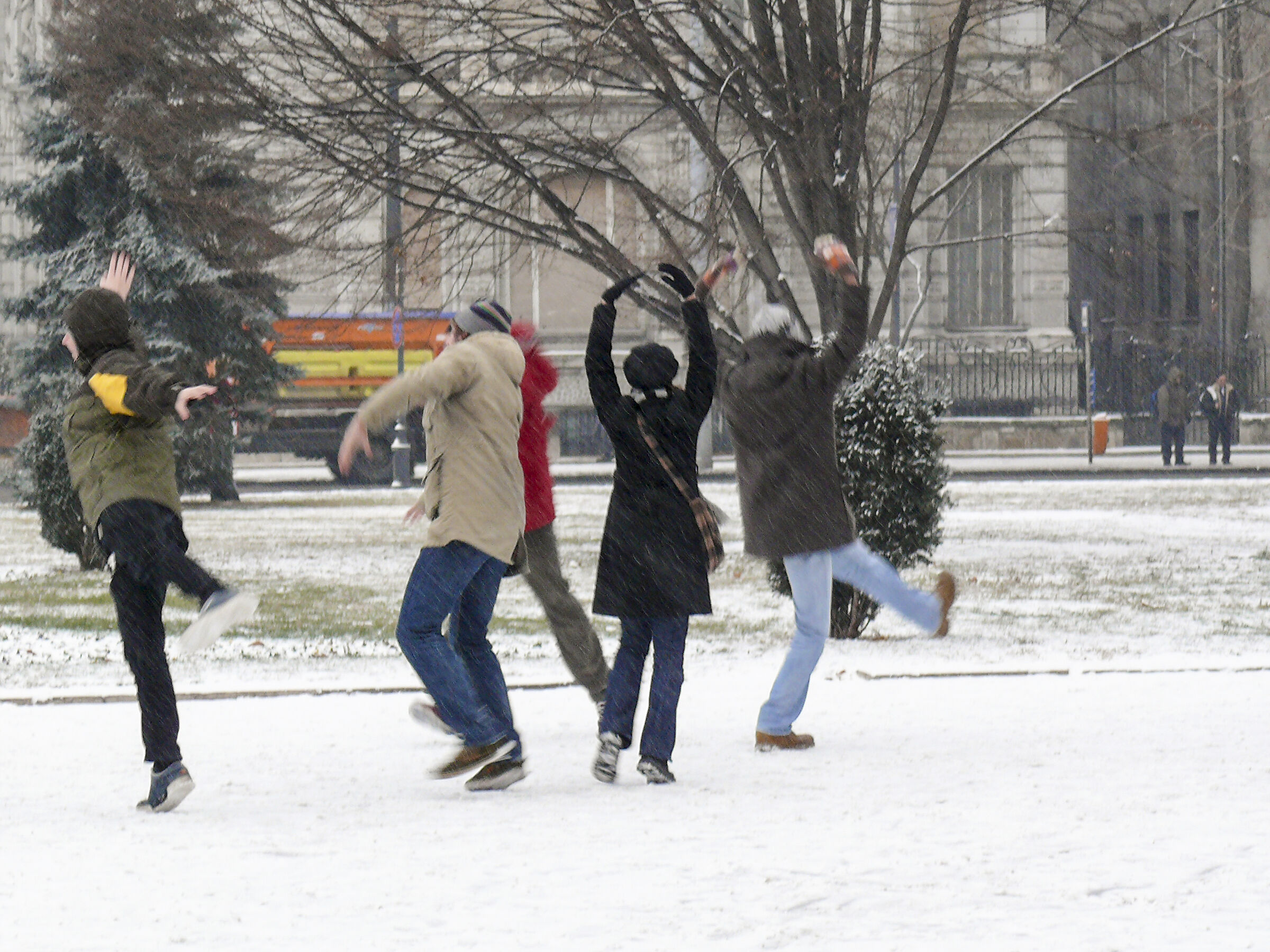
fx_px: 5907
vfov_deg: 9.2
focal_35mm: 161
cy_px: 476
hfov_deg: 12.3
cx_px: 635
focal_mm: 23.9
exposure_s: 1/50
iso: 100
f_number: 3.6
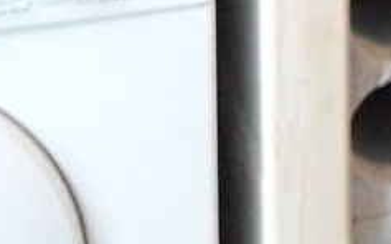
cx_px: 983
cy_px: -598
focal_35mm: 200
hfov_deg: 9.2
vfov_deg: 5.9
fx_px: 2131
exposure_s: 1/20
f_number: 1.9
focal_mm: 3.7
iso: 160
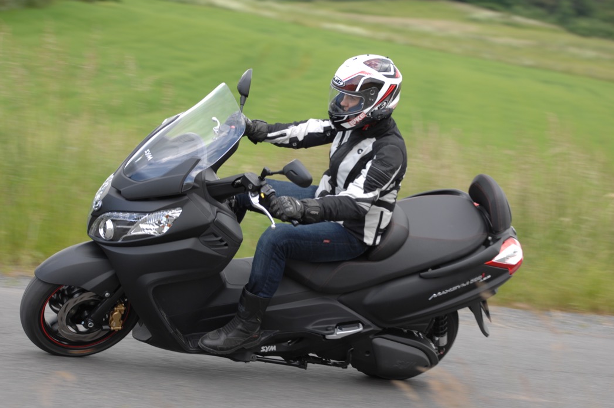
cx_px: 308
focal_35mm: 121
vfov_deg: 11.3
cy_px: 208
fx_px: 2061
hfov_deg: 16.9
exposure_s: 1/250
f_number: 3.3
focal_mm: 78
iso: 125
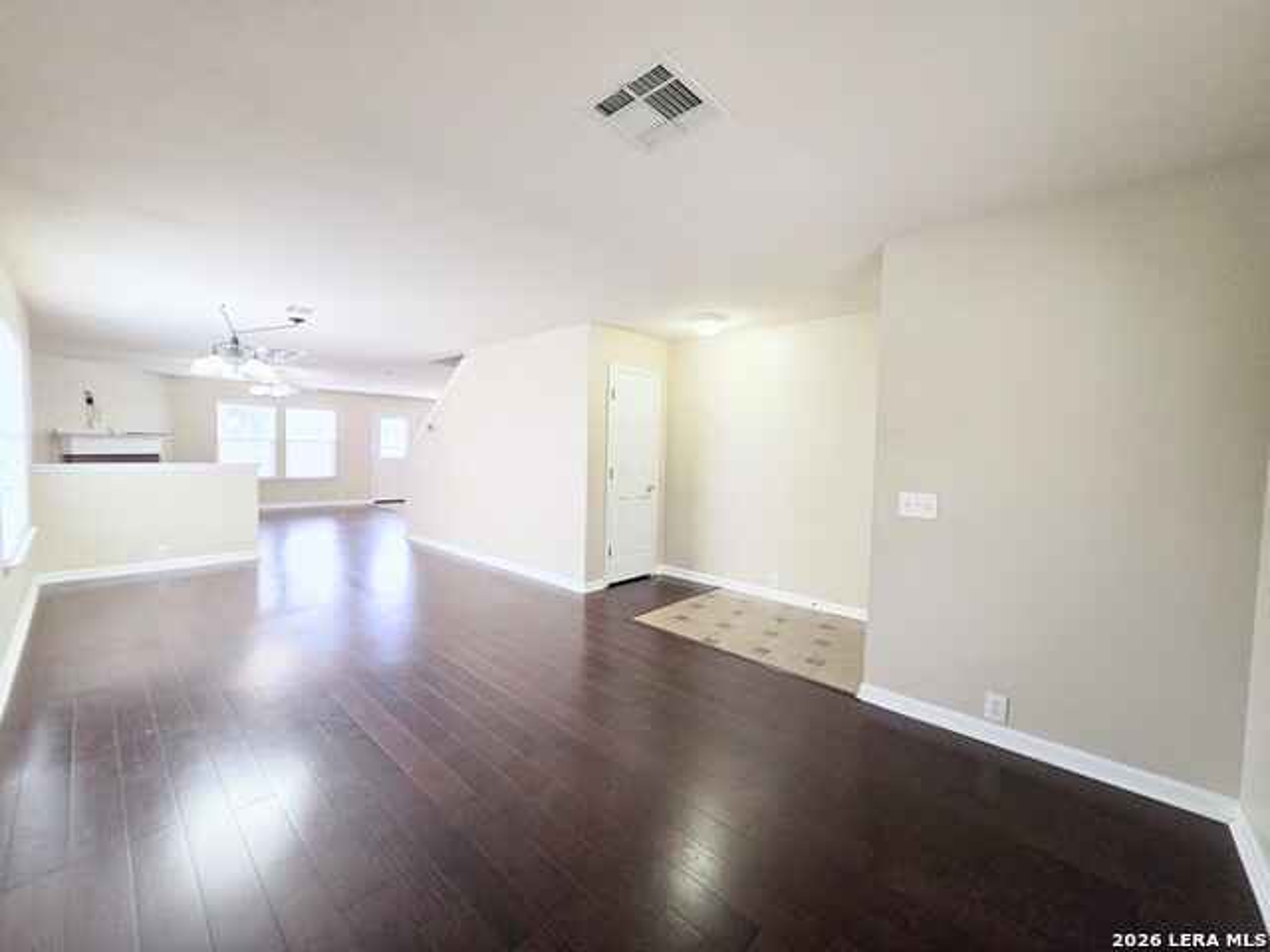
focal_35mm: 13
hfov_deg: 106.2
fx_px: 477
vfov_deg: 89.9
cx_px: 635
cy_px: 476
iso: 250
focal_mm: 2.2
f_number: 1.9
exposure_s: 1/120
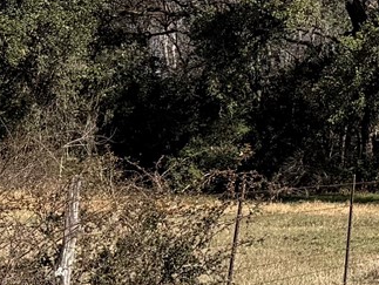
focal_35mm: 152
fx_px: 1666
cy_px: -26
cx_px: 735
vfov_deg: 9.7
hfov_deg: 11.7
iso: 80
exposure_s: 1/4405
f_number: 1.78
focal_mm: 6.76
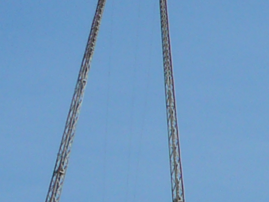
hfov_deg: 6.8
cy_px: 336
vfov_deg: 5.4
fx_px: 2114
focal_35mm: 272
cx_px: 672
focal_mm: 7.8
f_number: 5.6
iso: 80
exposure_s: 1/500
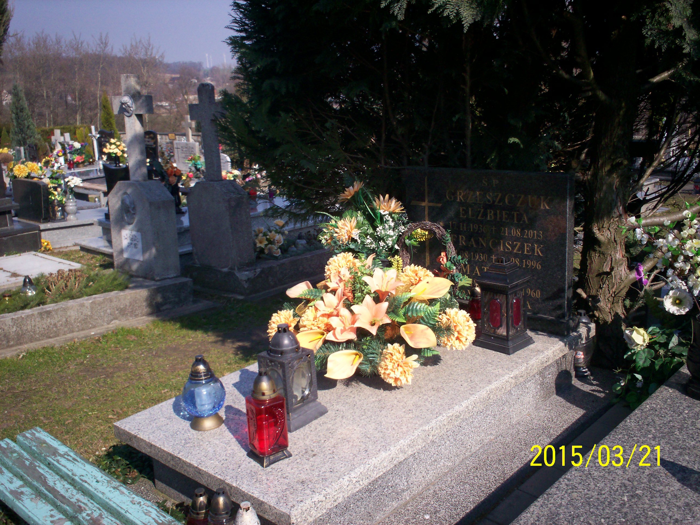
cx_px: 350
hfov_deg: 51.4
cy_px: 262
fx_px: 728
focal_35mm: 36
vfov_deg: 39.7
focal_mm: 6
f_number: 4.5
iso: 100
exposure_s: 1/516
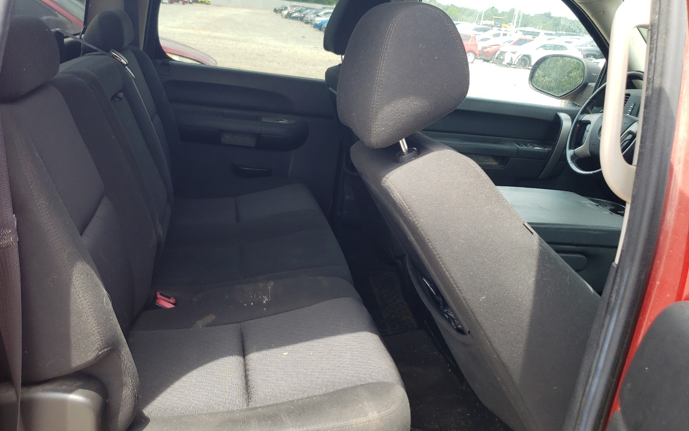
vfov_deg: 39.4
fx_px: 601
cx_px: 296
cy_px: 199
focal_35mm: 32
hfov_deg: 59.4
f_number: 1.5
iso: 50
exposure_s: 1/323
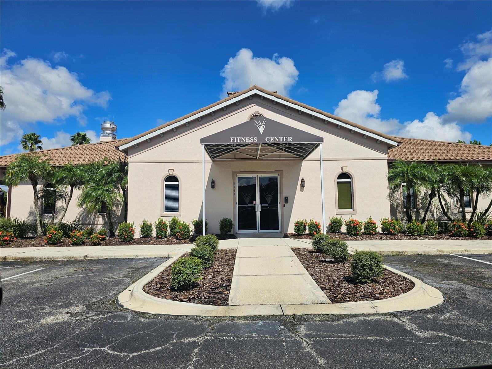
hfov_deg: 73.9
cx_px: 246
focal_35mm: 23
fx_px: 327
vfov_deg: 58.9
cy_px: 184
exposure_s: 1/1493
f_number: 1.7
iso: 10
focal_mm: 6.3
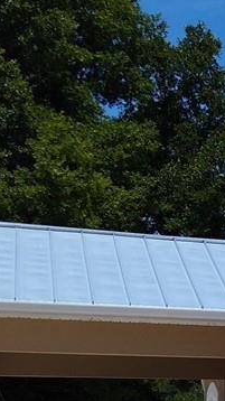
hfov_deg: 8.4
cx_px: 749
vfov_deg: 18.6
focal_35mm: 112
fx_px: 1190
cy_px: 412
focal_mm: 5.56
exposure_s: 1/2281
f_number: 1.8
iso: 100
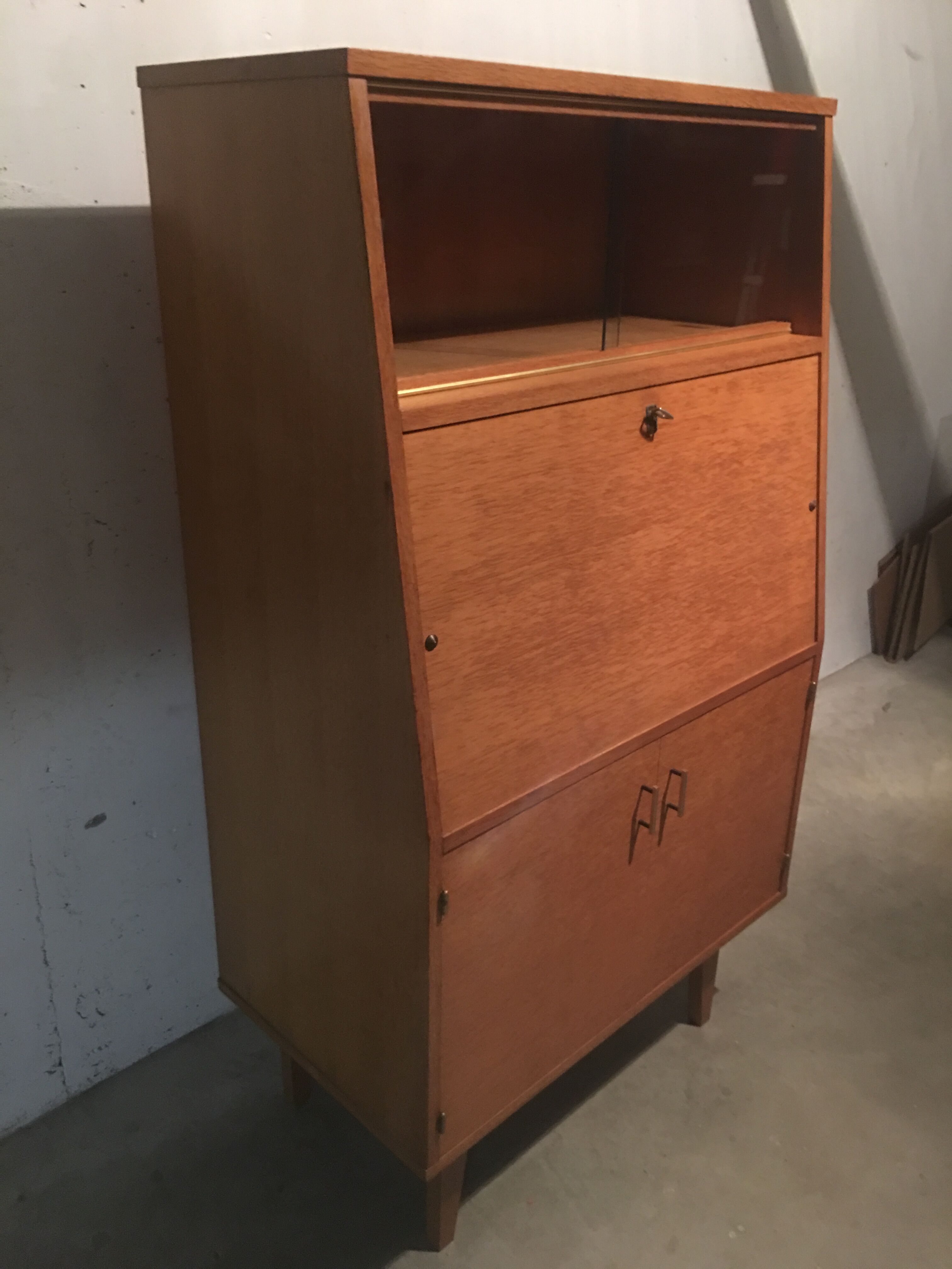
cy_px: 634
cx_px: 476
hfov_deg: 48.2
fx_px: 1063
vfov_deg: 61.7
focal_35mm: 29
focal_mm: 4.15
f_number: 2.2
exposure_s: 1/4
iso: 125
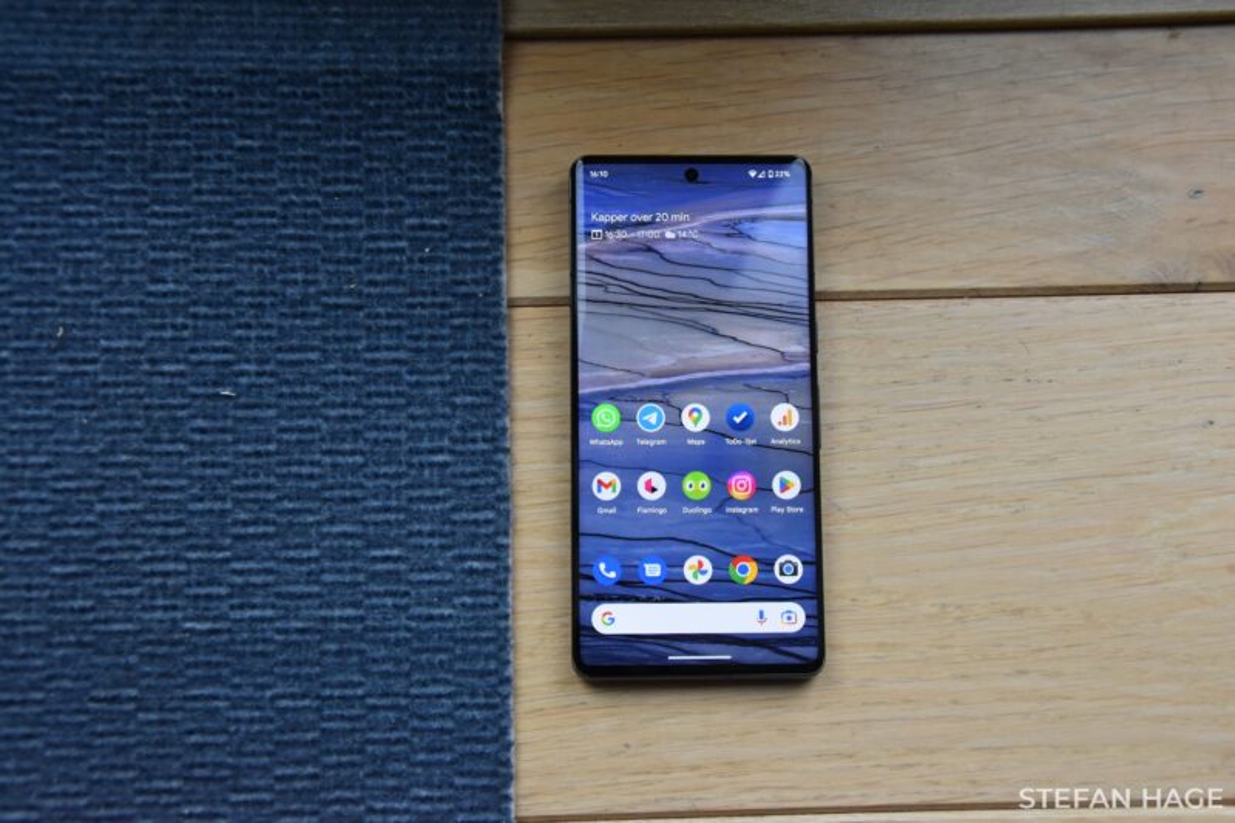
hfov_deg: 38.9
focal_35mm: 51
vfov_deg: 26.5
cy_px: 412
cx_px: 618
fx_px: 1749
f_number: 4.2
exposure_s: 1/60
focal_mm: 34
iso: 1250
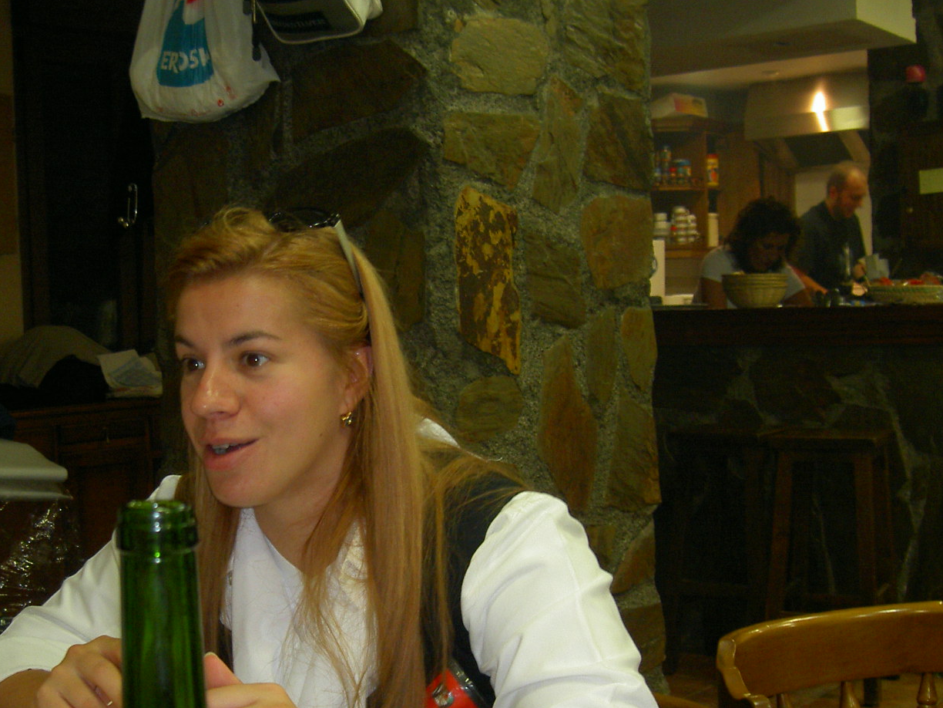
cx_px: 329
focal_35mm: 51
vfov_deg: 28.4
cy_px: 451
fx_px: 1389
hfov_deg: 37.2
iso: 100
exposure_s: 1/59.5
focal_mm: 8
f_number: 2.8
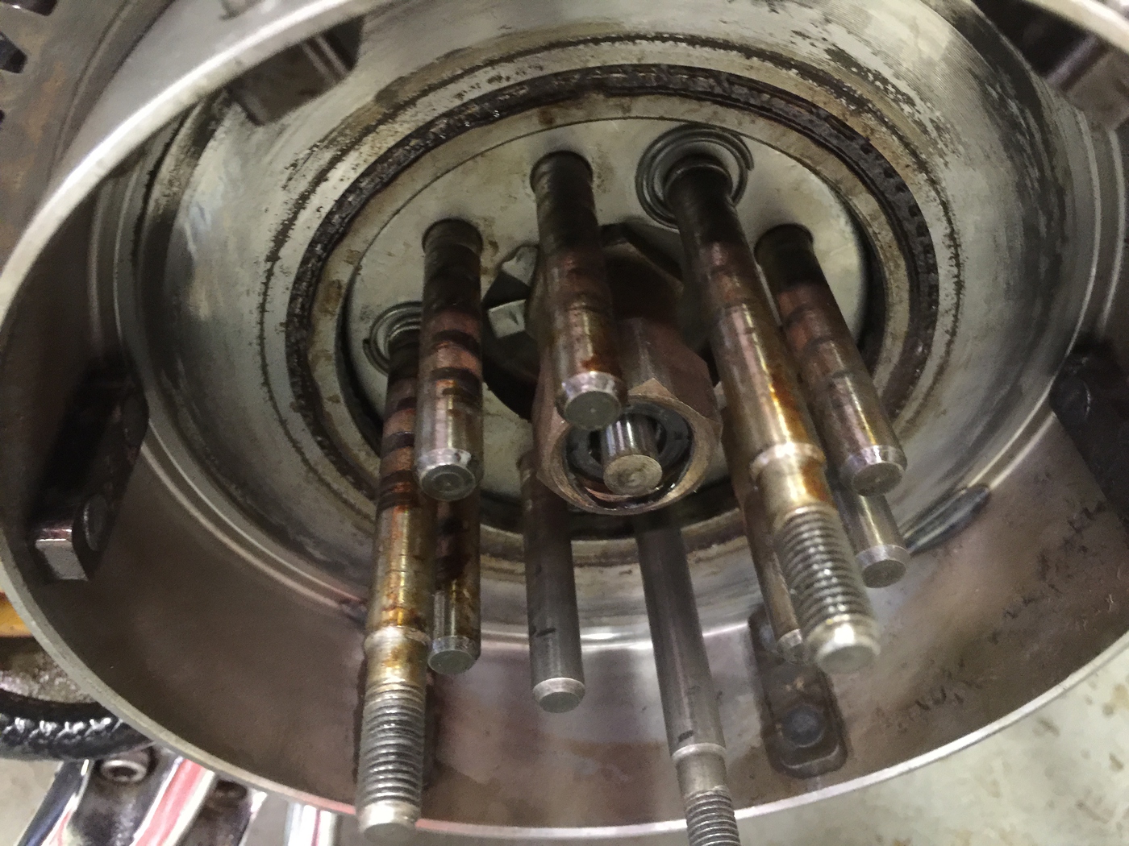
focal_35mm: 29
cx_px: 564
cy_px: 423
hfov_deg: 61.7
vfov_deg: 48.2
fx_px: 946
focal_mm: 4.15
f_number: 2.2
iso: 100
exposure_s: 1/4
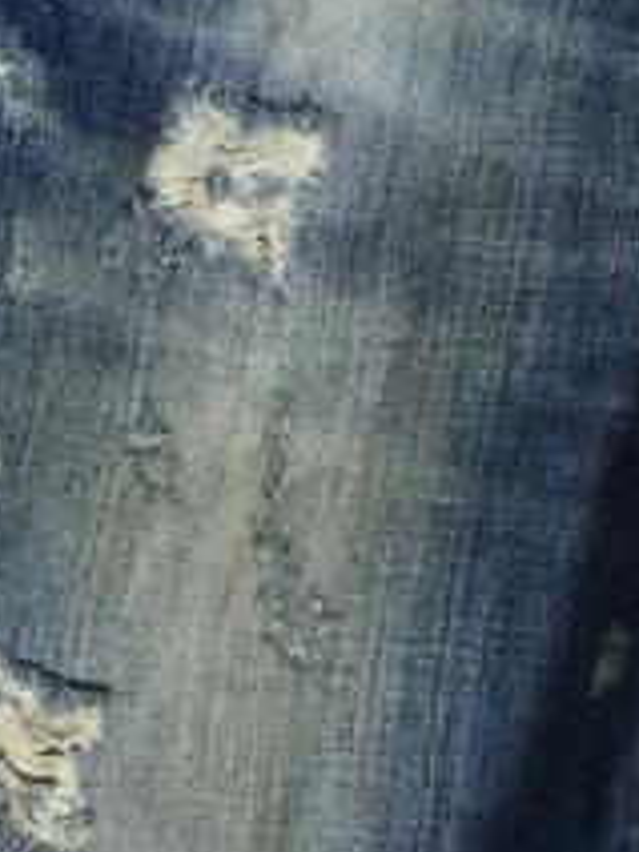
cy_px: 1463
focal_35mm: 139
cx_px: 868
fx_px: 3421
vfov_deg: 13.0
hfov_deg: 10.4
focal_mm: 6.3
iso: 800
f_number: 1.7
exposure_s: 1/120
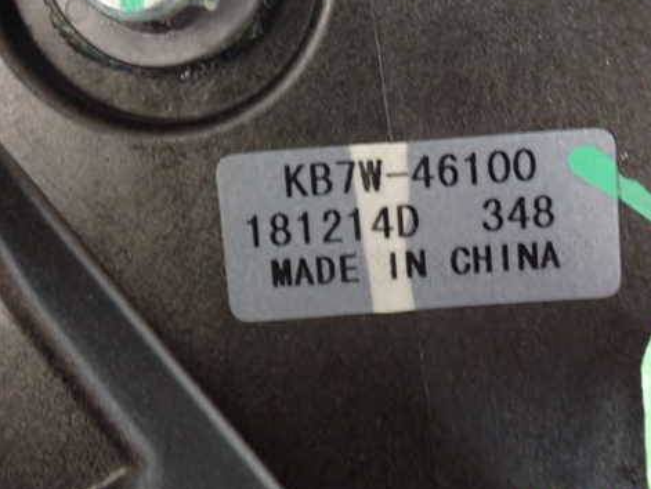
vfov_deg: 26.1
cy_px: 222
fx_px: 1054
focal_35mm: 56
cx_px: 413
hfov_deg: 34.1
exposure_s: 1/13
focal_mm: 7.84
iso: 800
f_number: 2.9
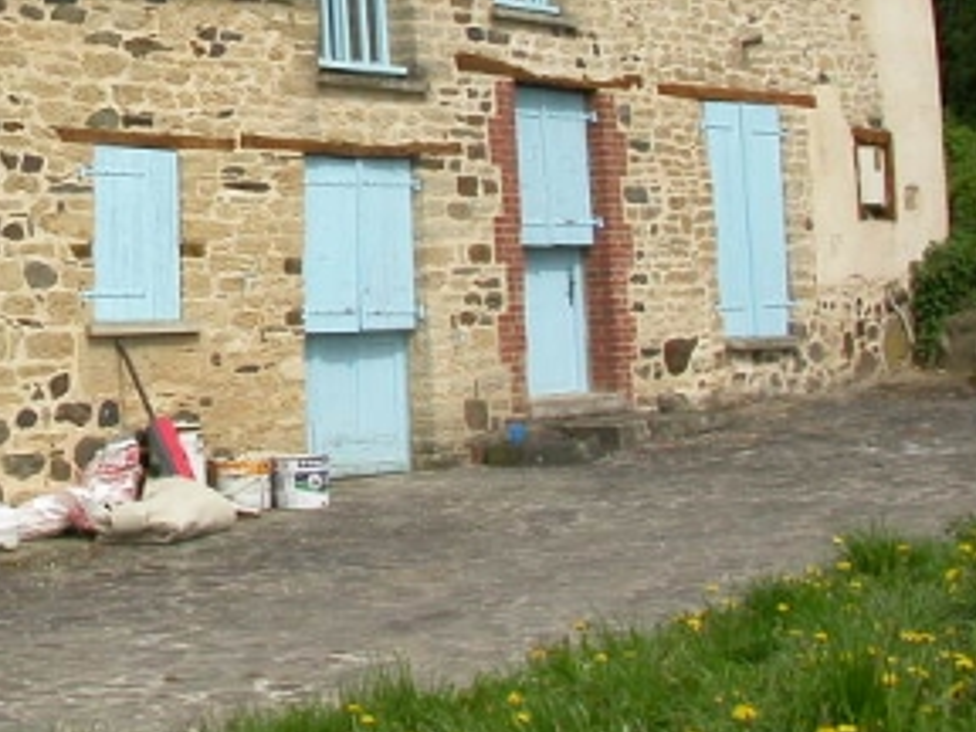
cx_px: -112
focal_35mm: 90
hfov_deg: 20.7
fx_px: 2538
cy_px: -41
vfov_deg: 16.0
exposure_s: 1/272
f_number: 6.7
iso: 100
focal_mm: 7.85
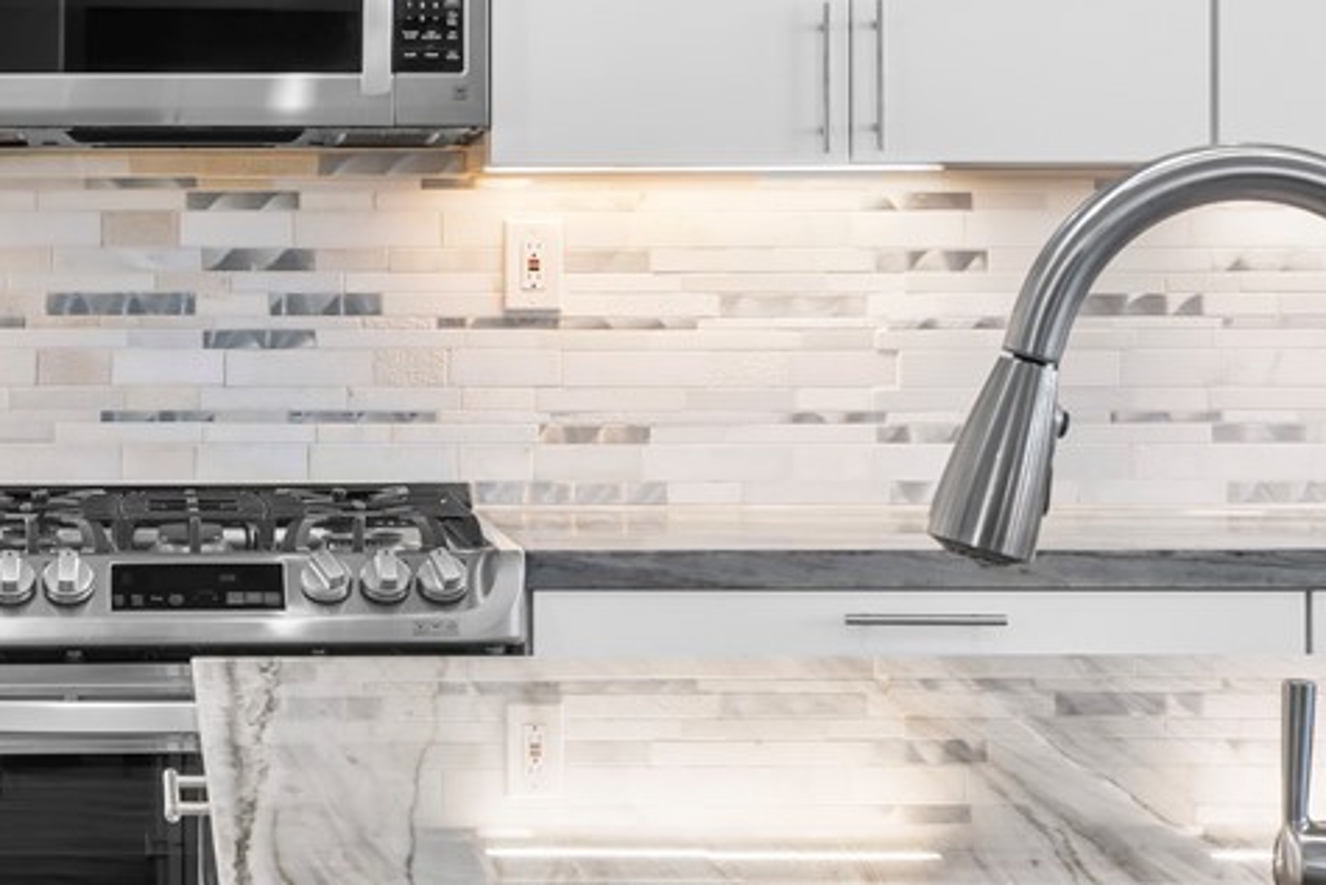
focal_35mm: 96
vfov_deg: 14.2
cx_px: 165
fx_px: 3537
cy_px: 262
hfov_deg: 20.8
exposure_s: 1/80
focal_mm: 28
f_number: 8
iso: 250
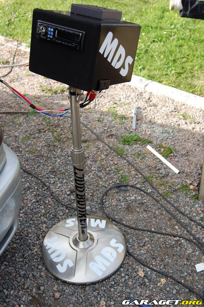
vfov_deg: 43.6
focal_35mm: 45
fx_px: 383
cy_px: 154
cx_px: 102
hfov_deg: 29.8
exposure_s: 1/200
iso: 200
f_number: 7.1
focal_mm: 30
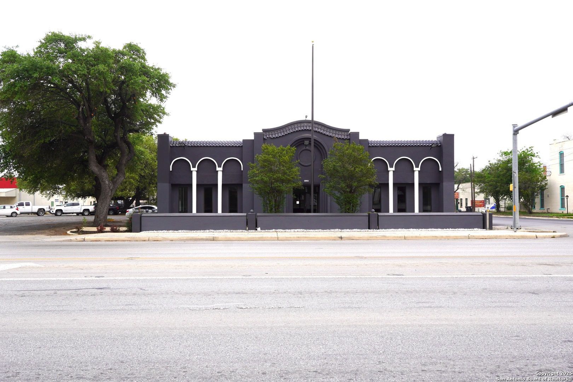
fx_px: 466
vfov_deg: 44.6
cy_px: 191
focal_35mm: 29
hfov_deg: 63.2
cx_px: 286
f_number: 9
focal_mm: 19.5
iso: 100
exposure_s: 1/125
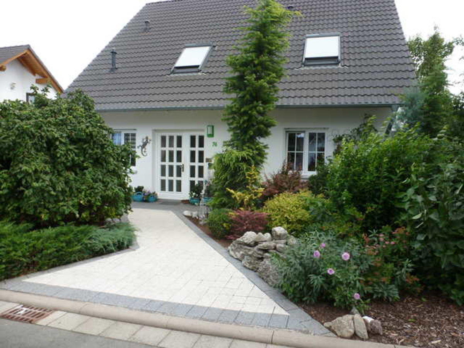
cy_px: 174
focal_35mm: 24
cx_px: 232
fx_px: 322
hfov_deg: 71.6
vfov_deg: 56.8
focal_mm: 4.3
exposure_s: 1/200
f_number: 4
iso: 100
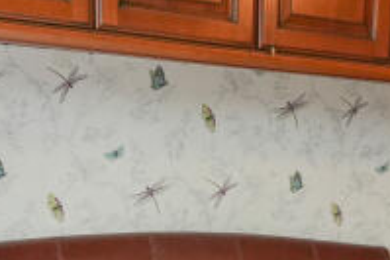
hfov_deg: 25.6
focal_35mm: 77
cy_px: 396
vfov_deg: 16.2
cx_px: 337
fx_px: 835
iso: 1000
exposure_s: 1/160
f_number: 4
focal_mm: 10
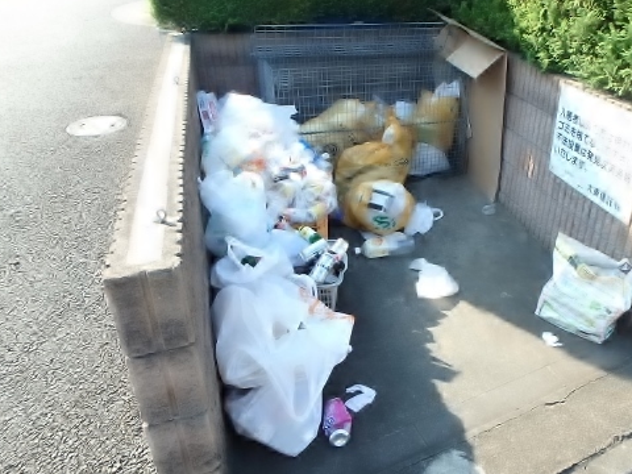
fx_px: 511
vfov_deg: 49.6
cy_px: 204
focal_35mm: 28
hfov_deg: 62.4
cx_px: 402
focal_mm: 3.7
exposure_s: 1/200
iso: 125
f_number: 3.5
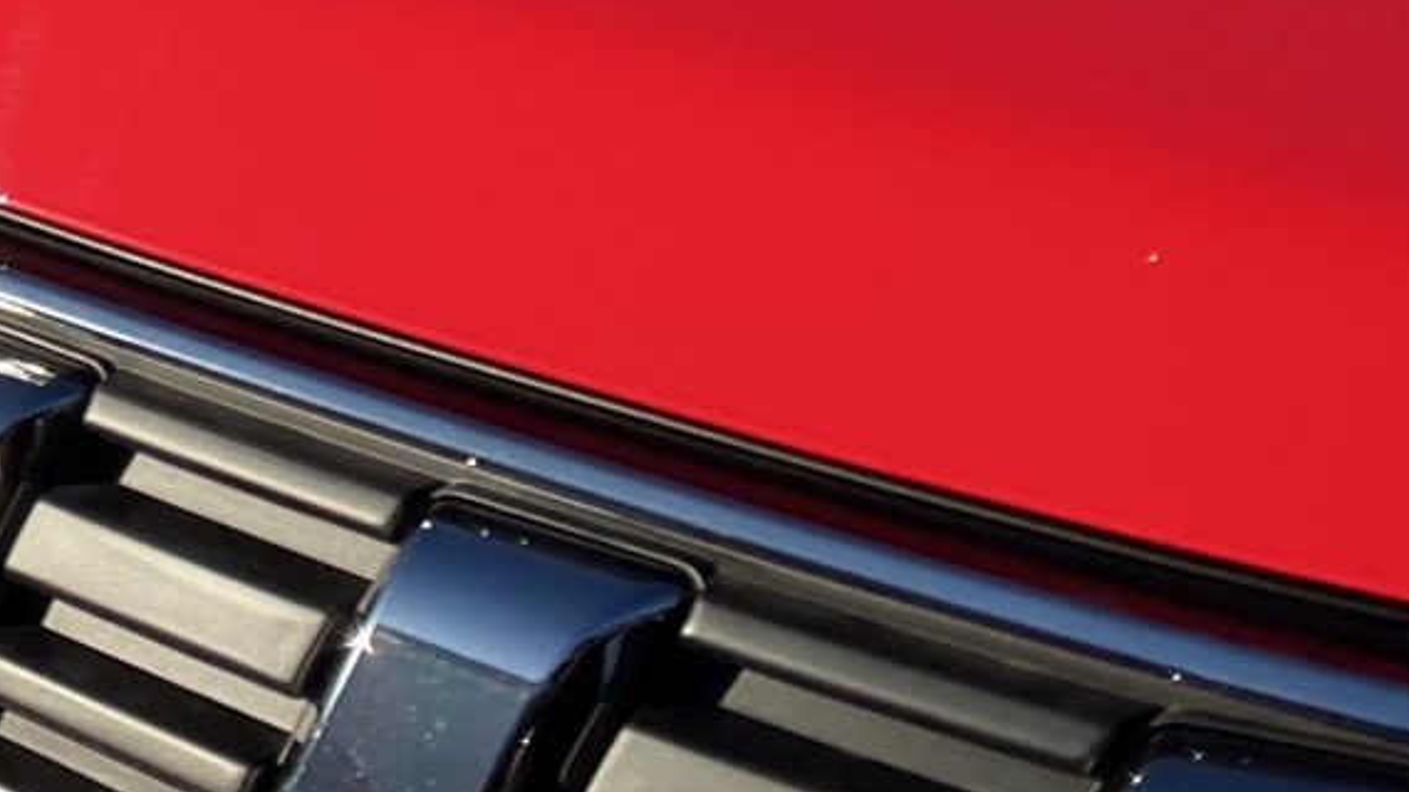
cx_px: -1070
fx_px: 3811
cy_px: -960
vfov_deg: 10.6
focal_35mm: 102
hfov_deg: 17.4
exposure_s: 1/1182
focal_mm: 4.25
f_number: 1.8
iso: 32
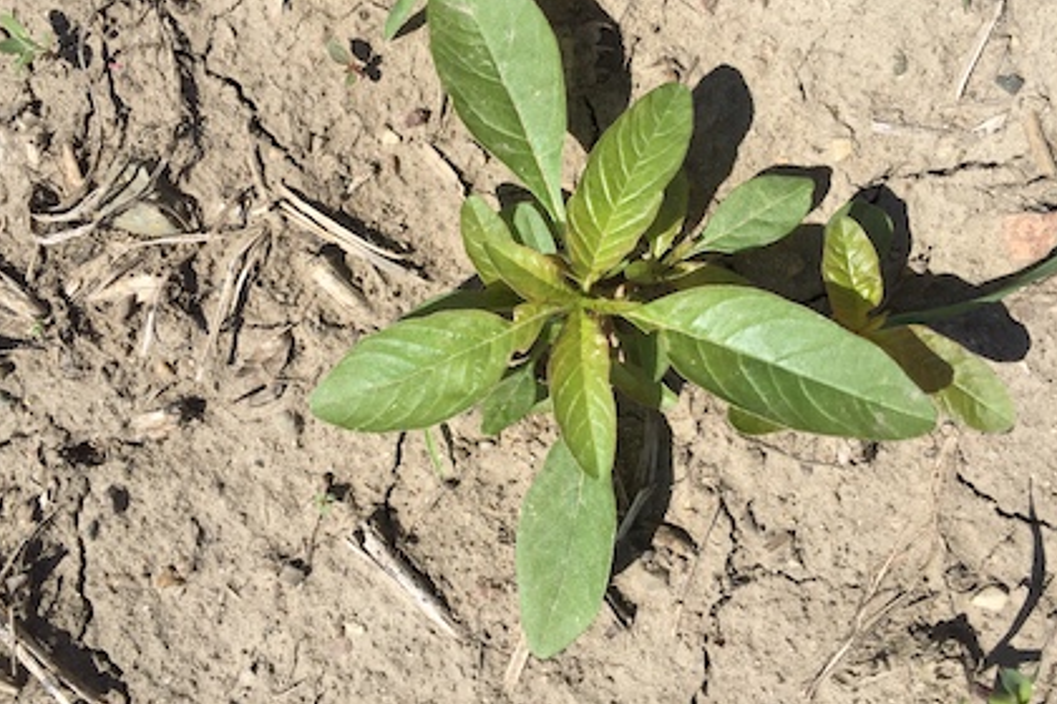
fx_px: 910
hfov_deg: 60.3
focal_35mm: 31
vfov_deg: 42.3
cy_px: 309
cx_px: 526
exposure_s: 1/2198
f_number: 2.2
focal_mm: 4.15
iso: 32
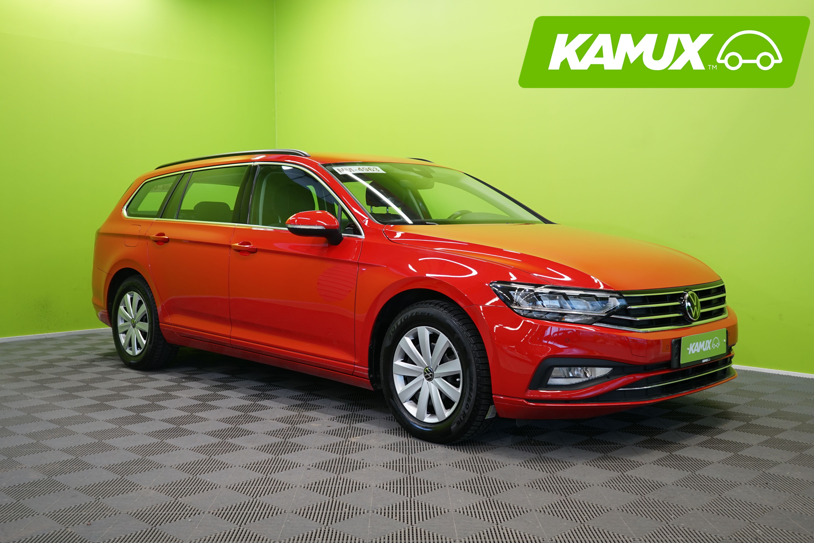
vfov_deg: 35.9
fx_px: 837
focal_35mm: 37
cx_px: 413
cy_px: 268
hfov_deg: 51.9
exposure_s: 1/30
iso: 500
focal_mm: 36
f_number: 5
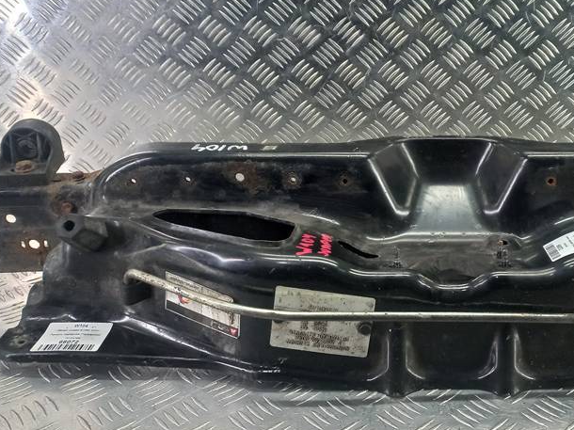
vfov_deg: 34.1
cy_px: 155
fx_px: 696
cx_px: 438
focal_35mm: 42
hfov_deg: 43.2
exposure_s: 1/50
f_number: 1.8
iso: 100
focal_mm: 4.6
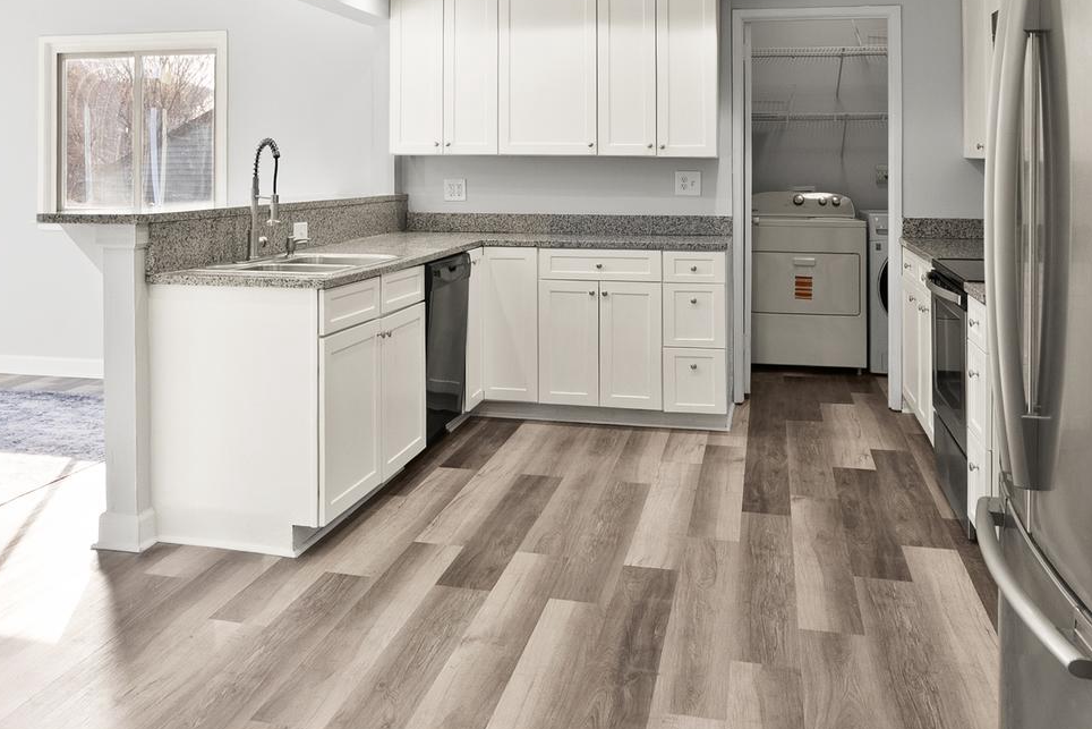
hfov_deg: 55.8
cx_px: 515
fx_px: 1031
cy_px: 159
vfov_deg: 37.7
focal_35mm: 34
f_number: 8
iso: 800
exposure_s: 1/20
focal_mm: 16
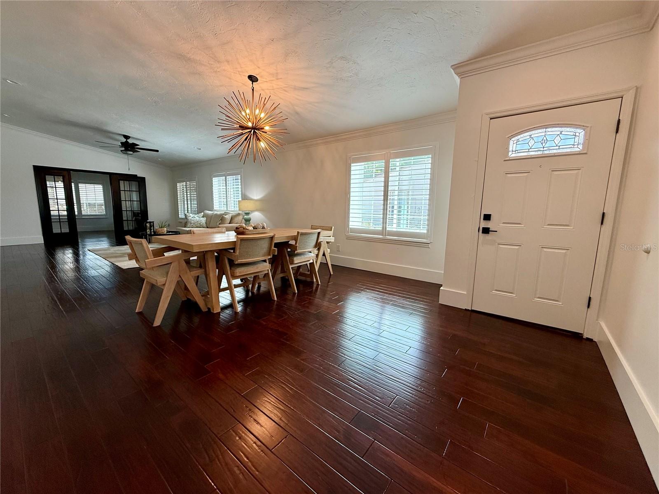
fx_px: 267
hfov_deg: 102.1
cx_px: 330
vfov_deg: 85.7
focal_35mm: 14
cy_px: 247
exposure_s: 1/120
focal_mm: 2.22
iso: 100
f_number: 2.2
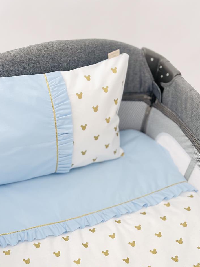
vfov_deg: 40.7
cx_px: 80
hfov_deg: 32.8
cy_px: 224
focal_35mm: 44
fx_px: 339
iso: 64
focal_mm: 5.1
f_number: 1.6
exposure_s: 1/121
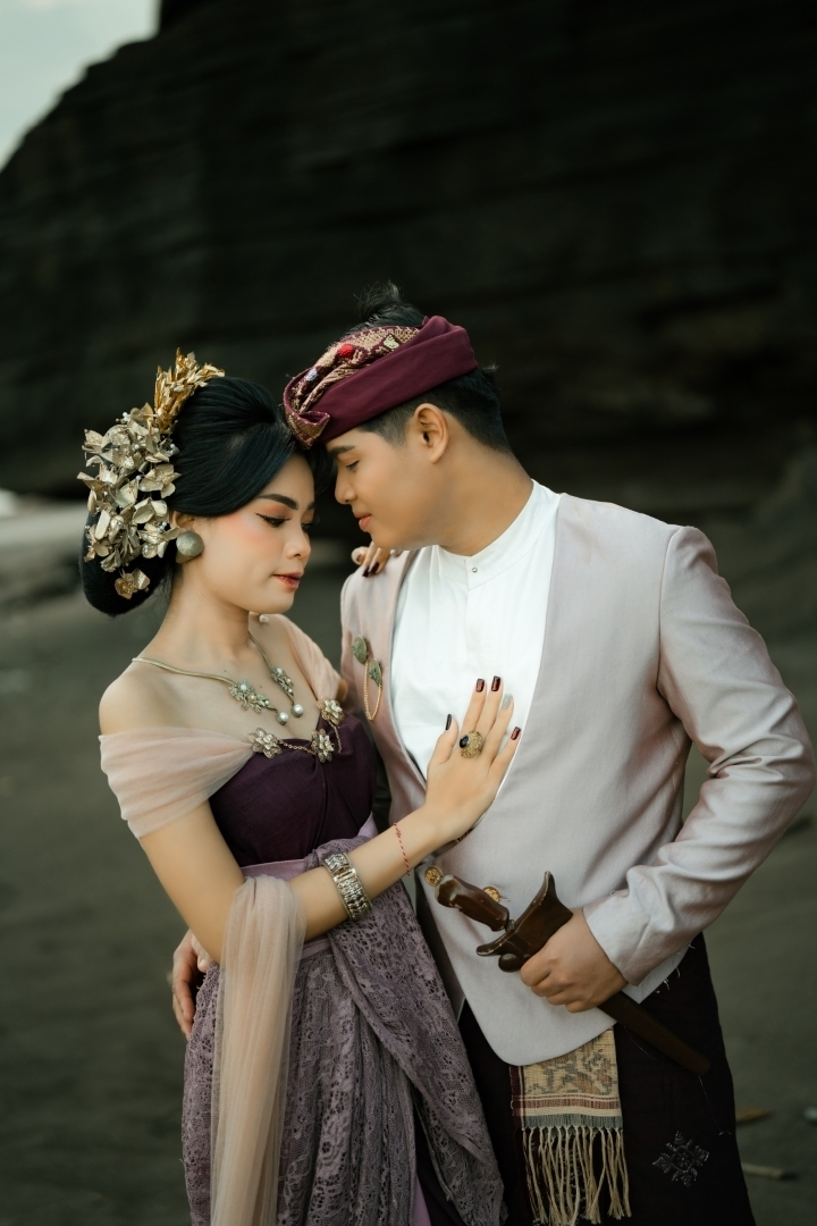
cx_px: 408
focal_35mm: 50
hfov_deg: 27.0
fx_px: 1702
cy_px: 613
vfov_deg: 39.6
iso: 250
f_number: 1.4
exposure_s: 1/1250
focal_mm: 50
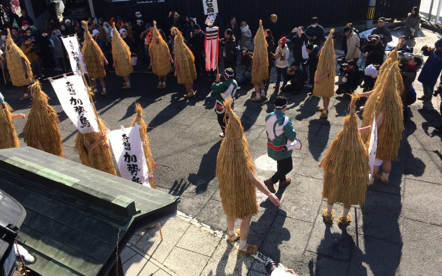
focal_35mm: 31
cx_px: 220
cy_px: 124
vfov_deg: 40.6
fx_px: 373
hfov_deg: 61.2
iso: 32
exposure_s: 1/1026
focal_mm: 4.15
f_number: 2.2
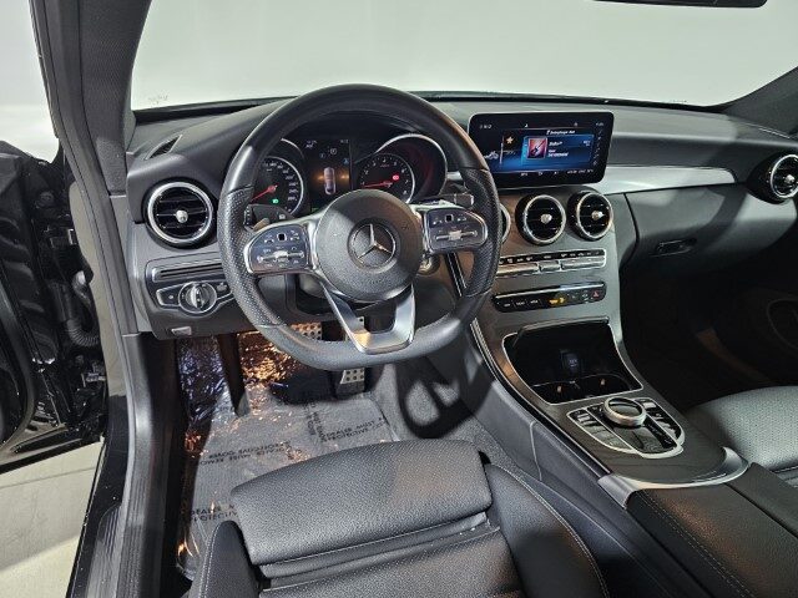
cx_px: 399
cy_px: 299
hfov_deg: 73.9
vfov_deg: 58.9
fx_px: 530
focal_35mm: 23
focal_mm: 6.3
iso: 320
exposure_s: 1/29
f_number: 1.7
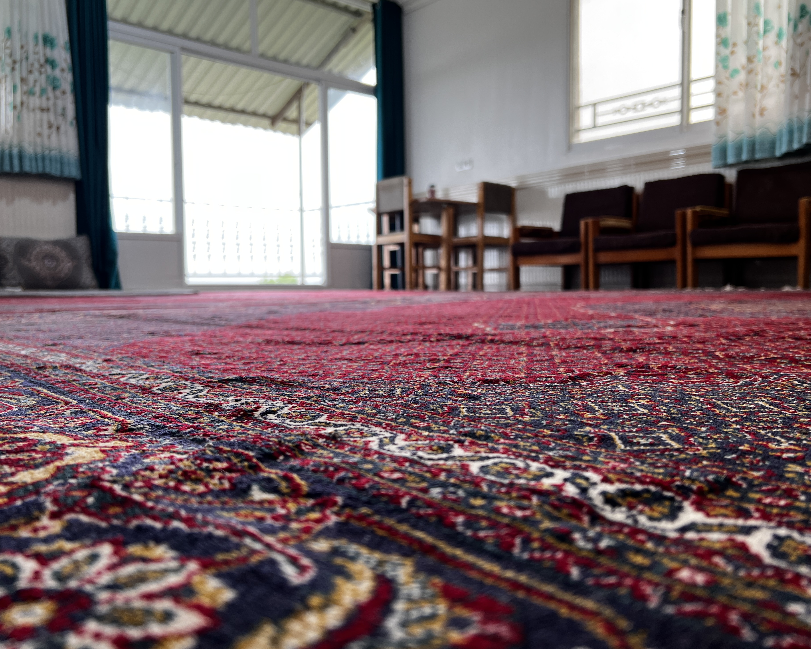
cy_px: 317
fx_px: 672
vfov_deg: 51.5
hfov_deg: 62.2
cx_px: 417
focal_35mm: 28
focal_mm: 5.7
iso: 50
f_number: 1.5
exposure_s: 1/120
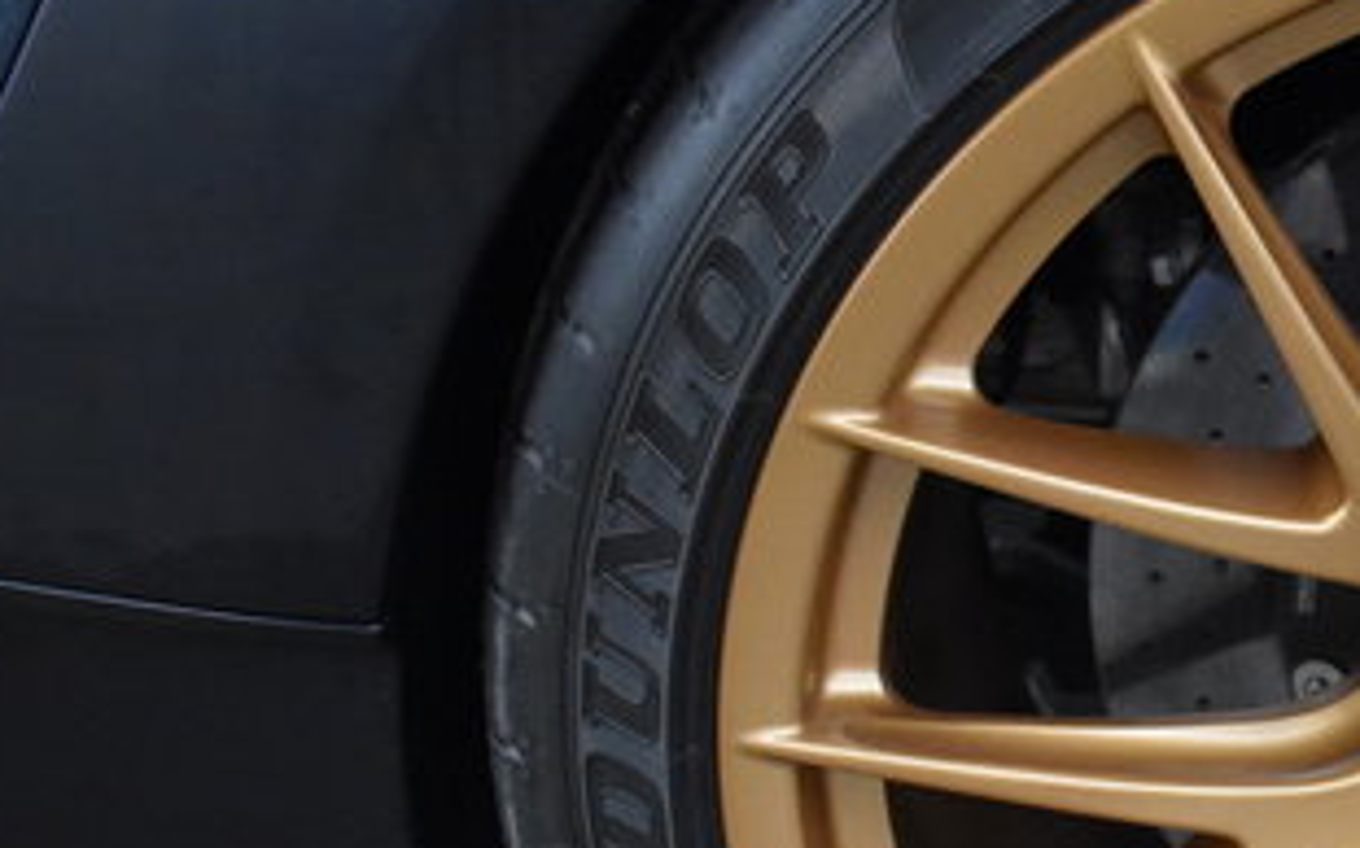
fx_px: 2936
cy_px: 669
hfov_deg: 23.9
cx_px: 1614
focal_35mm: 79
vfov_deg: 16.3
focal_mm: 21
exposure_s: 1/125
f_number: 3.8
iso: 3200
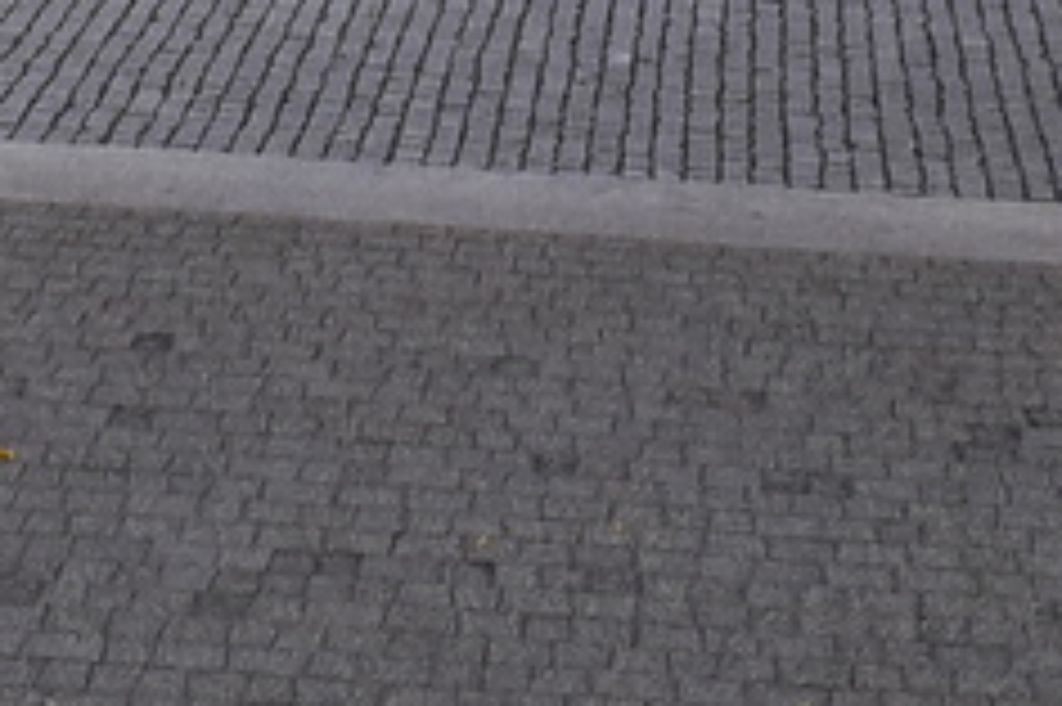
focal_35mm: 122
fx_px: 3596
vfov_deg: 10.2
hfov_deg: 16.2
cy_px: -818
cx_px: -166
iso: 50
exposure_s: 1/50
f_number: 1.9
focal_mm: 3.6
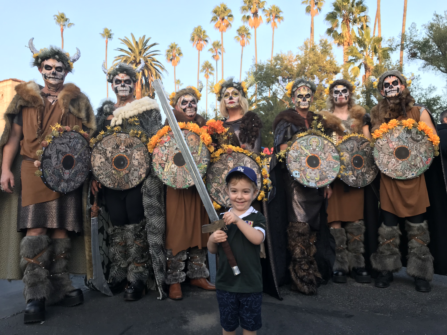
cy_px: 168
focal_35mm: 28
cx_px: 224
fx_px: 362
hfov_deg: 63.4
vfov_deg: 49.7
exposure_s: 1/141
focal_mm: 3.99
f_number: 1.8
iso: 20
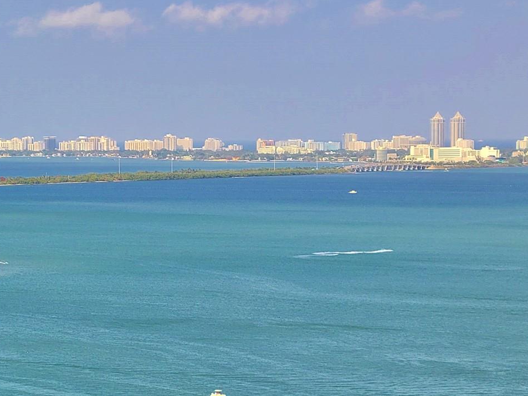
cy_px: 216
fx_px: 717
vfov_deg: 30.9
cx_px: 143
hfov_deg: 39.5
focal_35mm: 47
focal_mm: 5.9
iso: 25
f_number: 2
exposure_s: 1/816
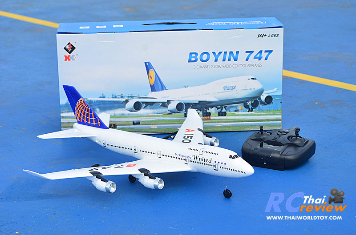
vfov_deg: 15.1
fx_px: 888
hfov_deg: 22.7
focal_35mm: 90
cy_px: 118
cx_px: 178
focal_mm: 60
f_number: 5.6
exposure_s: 1/250
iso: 100
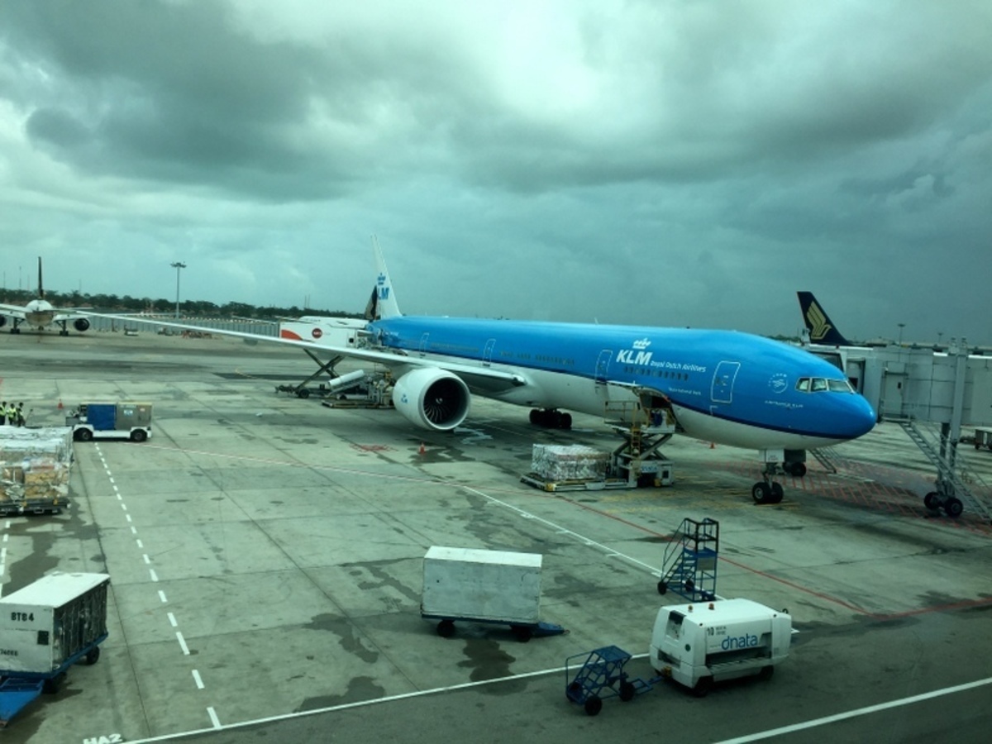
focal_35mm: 29
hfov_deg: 61.7
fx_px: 831
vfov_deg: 48.2
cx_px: 496
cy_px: 372
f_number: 2.2
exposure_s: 1/879
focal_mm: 4.15
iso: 32
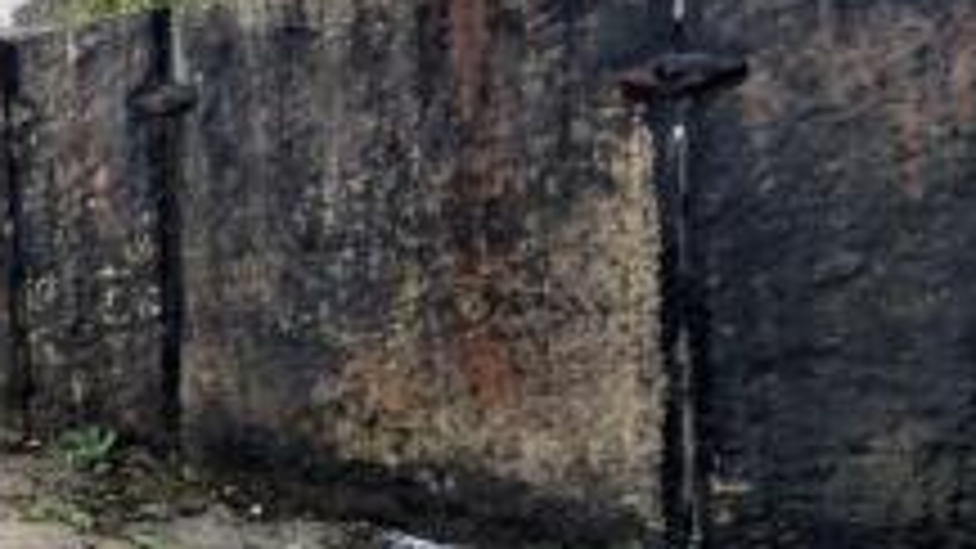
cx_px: -256
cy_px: 169
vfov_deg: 33.3
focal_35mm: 35
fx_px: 906
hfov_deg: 37.9
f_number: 1.7
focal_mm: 2.02
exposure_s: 1/143
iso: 51
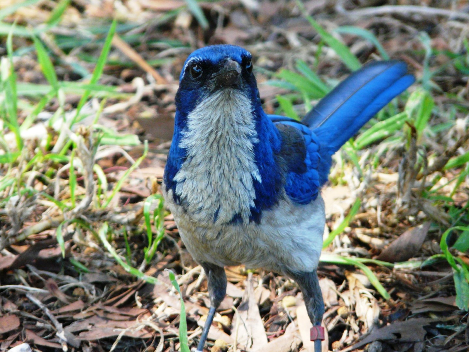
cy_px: 176
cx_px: 234
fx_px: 6788
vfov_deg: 3.0
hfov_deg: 4.0
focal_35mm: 501
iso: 400
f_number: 4.2
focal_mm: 82.4
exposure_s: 1/160
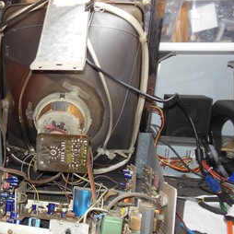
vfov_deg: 42.7
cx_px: 51
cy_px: 138
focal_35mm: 39
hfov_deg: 41.2
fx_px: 298
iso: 200
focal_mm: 4.5
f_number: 3.2
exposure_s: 1/25
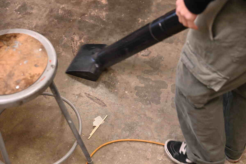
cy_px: 82
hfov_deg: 39.6
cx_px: 123
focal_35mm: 50
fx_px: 341
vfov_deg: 26.9
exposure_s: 1/125
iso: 1800
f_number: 2.8
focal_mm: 50
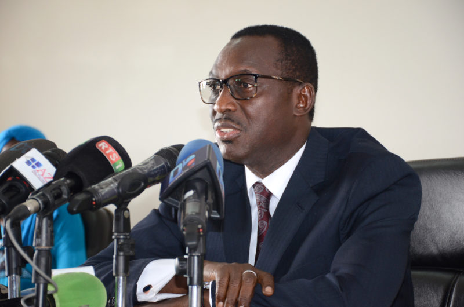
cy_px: 154
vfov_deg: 11.4
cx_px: 232
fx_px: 1544
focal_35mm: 120
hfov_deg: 17.1
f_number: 5.3
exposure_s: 1/60
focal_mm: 80
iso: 800
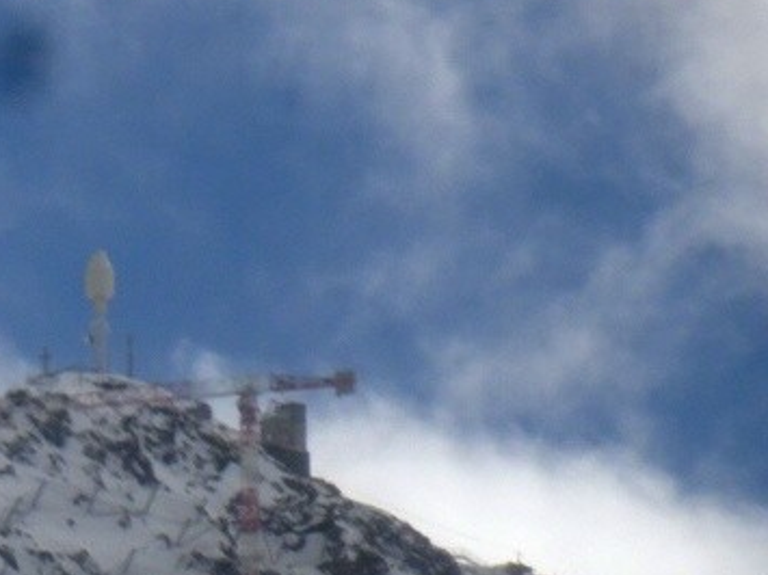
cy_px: 590
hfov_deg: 2.4
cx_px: -268
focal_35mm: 836
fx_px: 18541
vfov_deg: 1.8
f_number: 6.3
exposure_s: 1/1000
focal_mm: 49.49
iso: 80
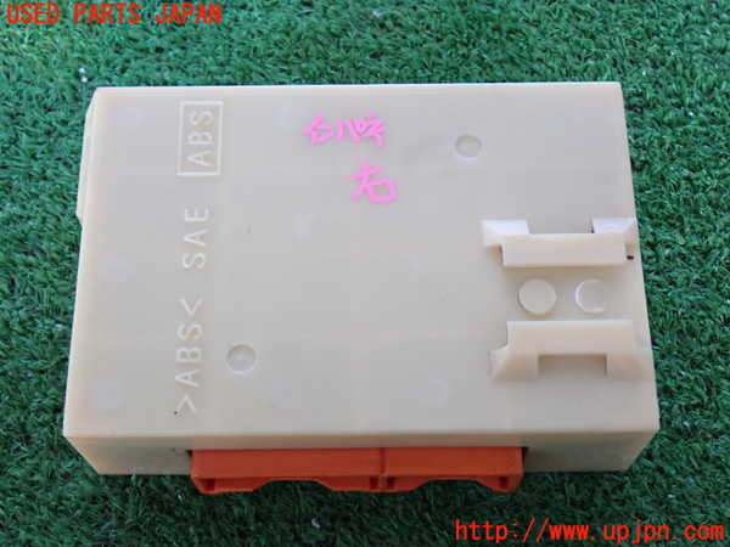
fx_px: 1139
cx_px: 365
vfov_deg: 27.0
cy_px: 274
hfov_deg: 35.5
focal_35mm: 54
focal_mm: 9.65
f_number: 3.3
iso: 800
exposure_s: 1/30
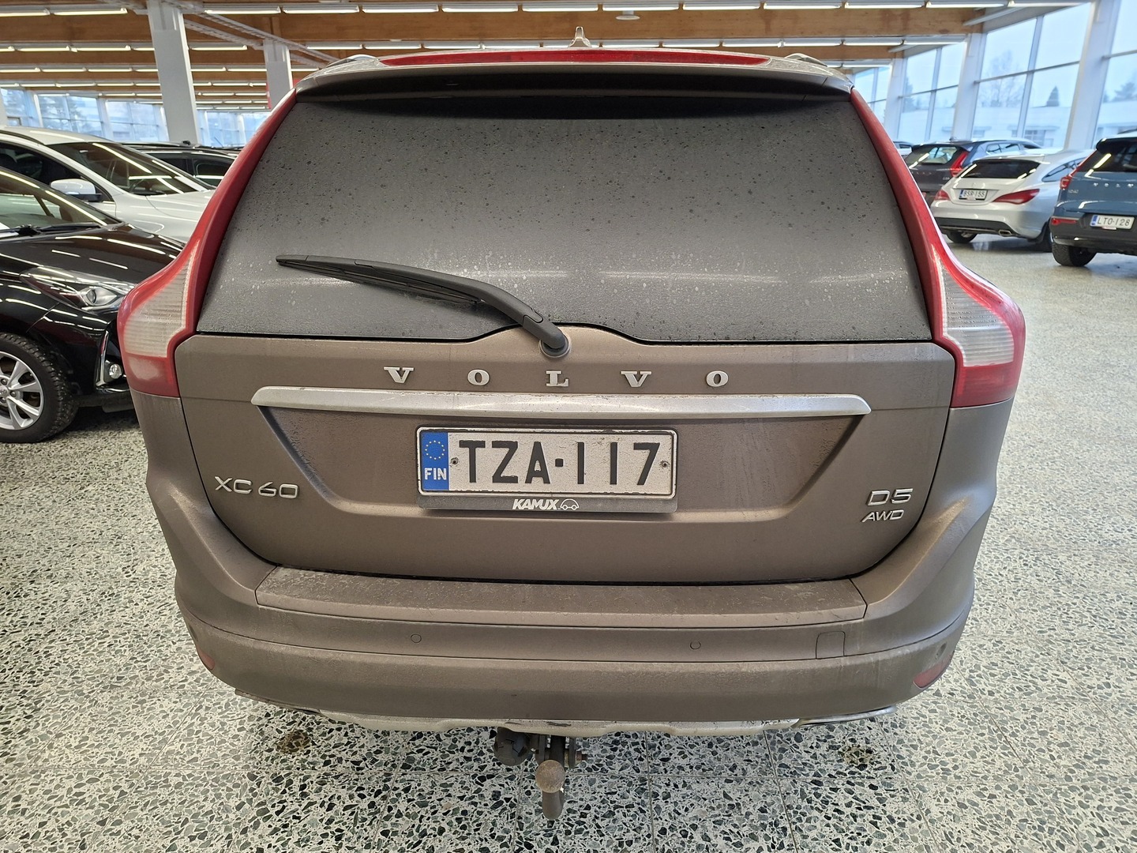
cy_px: 426
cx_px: 568
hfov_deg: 73.9
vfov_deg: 58.9
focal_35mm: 23
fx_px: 755
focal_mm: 5.54
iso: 320
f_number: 1.8
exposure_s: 1/100
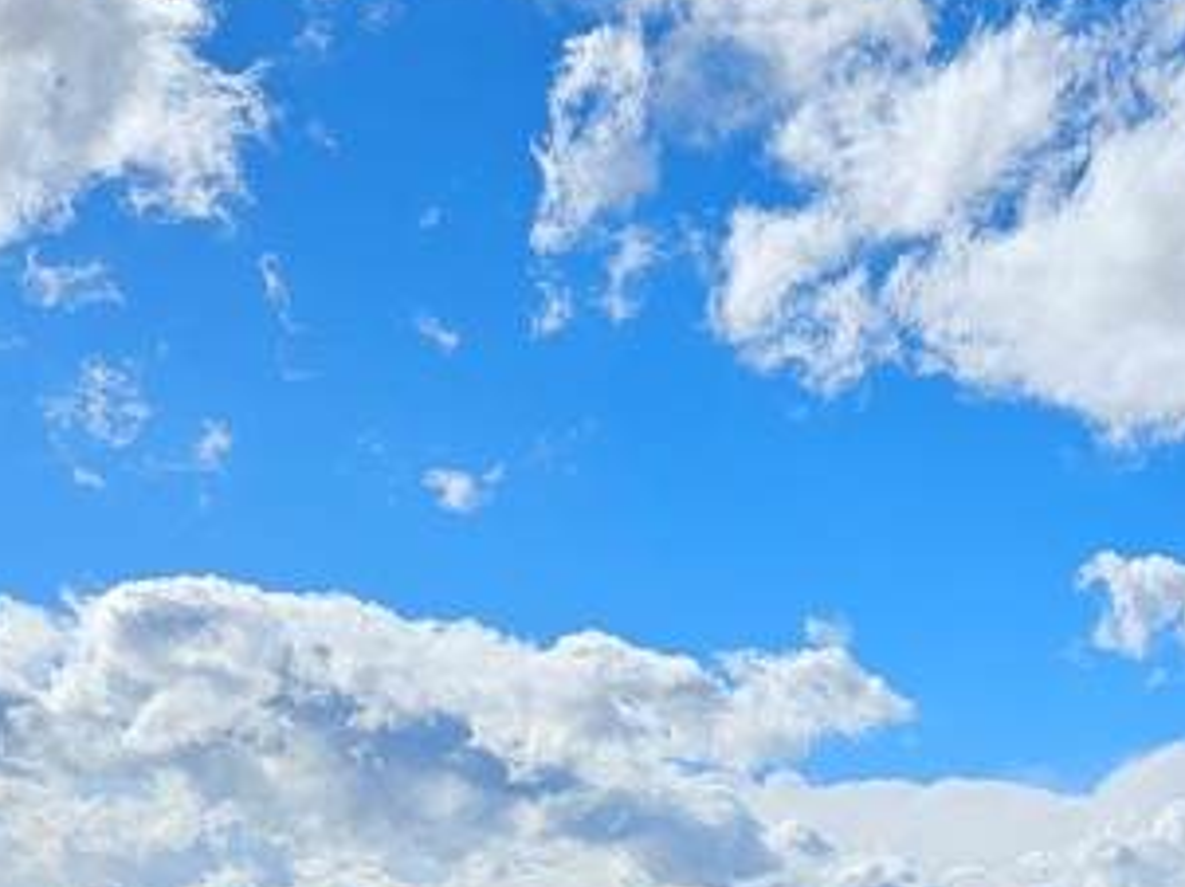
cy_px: 1323
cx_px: 1424
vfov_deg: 17.1
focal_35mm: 78
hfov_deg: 23.0
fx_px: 2668
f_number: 1.8
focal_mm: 5.4
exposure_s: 1/2805
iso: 25
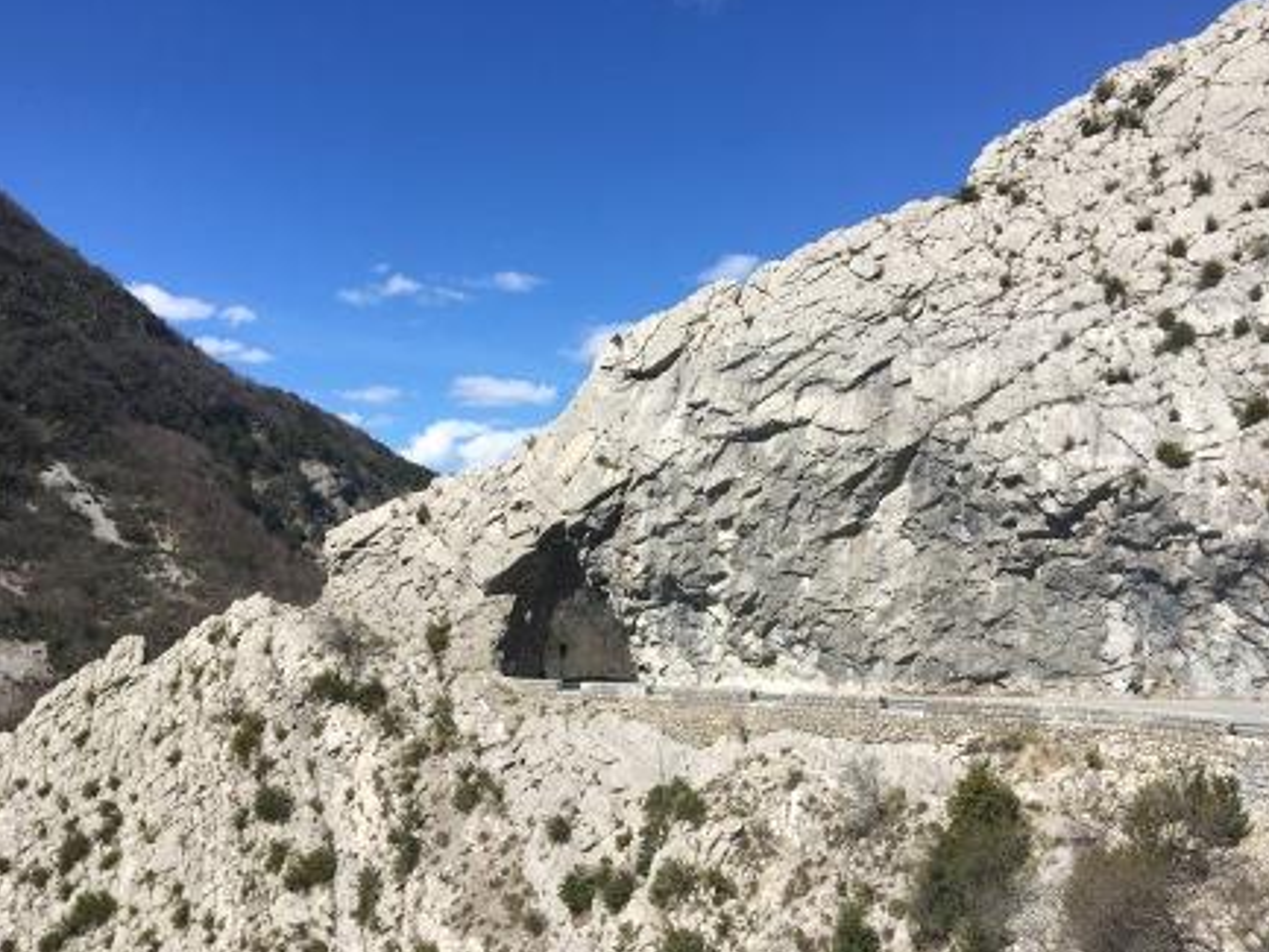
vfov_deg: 46.8
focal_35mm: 30
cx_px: 651
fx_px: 1100
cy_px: 483
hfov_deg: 59.9
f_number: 2.2
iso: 25
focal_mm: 4.15
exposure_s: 1/1789
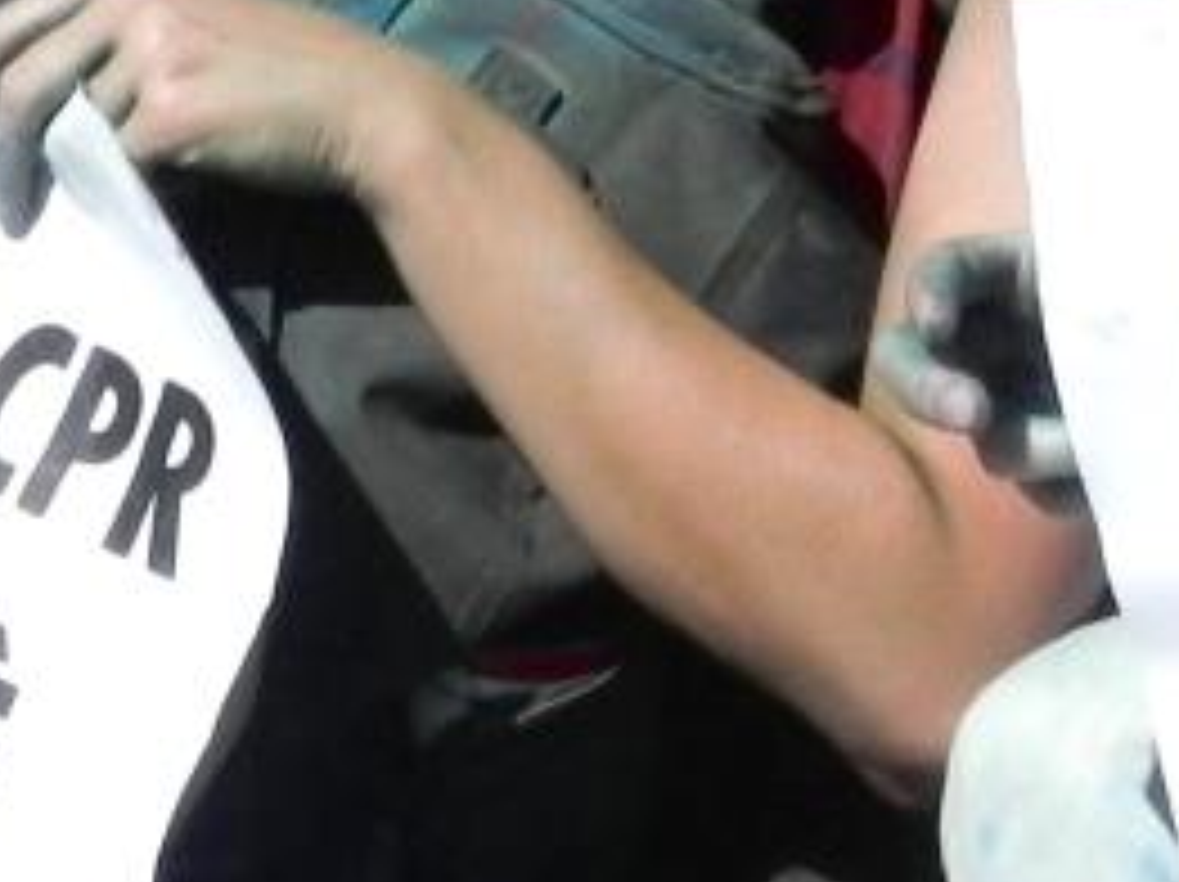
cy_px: -54
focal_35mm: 258
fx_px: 8779
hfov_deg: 7.7
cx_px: 1094
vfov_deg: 5.7
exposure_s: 1/400
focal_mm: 11.8
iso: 160
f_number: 8
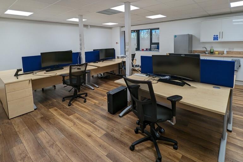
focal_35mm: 18
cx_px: 121
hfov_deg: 90.0
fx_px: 122
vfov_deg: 65.8
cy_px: 55
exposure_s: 1/66.1
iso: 54
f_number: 2.2
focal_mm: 1.95
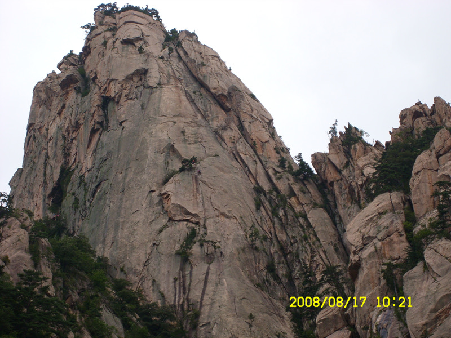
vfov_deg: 14.1
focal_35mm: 105
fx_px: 1368
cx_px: 226
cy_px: 169
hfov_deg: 18.7
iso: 50
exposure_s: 1/337
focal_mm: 17.4
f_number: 4.9
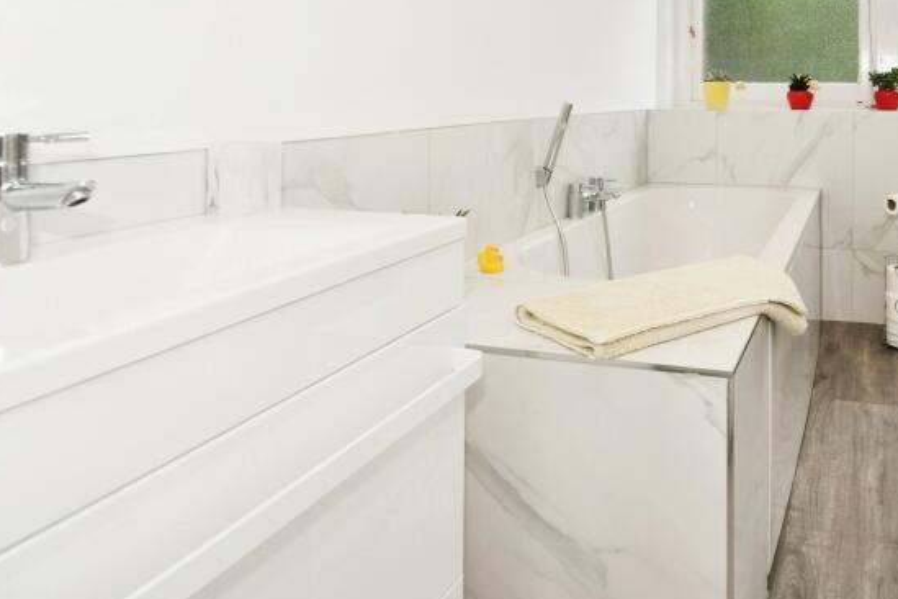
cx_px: 661
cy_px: 70
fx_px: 698
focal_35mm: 28
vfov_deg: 42.8
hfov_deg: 62.2
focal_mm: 10
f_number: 8
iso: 400
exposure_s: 1/60
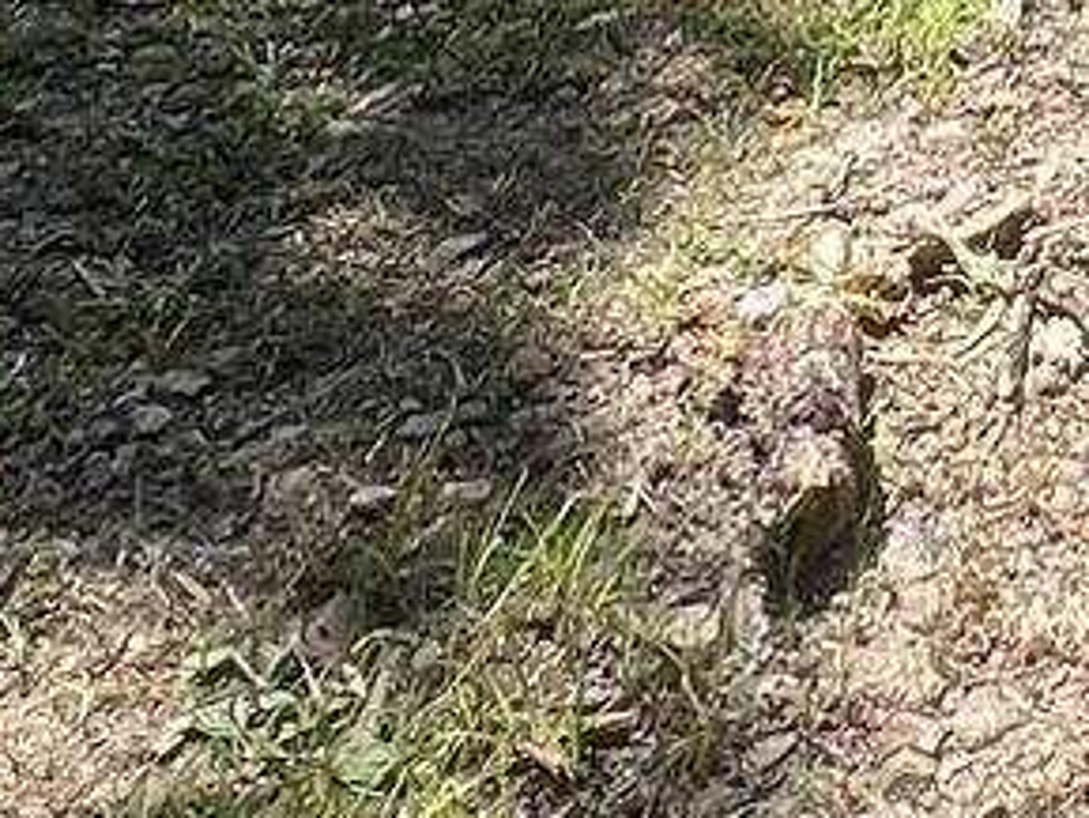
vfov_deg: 10.8
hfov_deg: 19.5
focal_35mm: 92
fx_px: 2895
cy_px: -1632
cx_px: 1458
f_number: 1.8
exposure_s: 1/401
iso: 32
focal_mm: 1.57
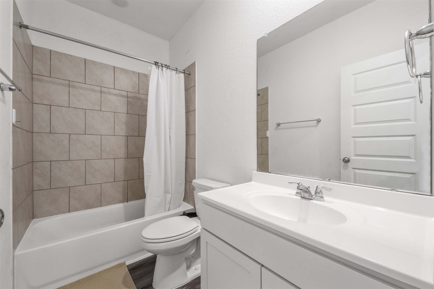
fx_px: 169
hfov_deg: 104.3
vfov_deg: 81.2
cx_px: 217
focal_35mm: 14
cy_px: 144
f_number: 8
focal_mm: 14
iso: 250
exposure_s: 4
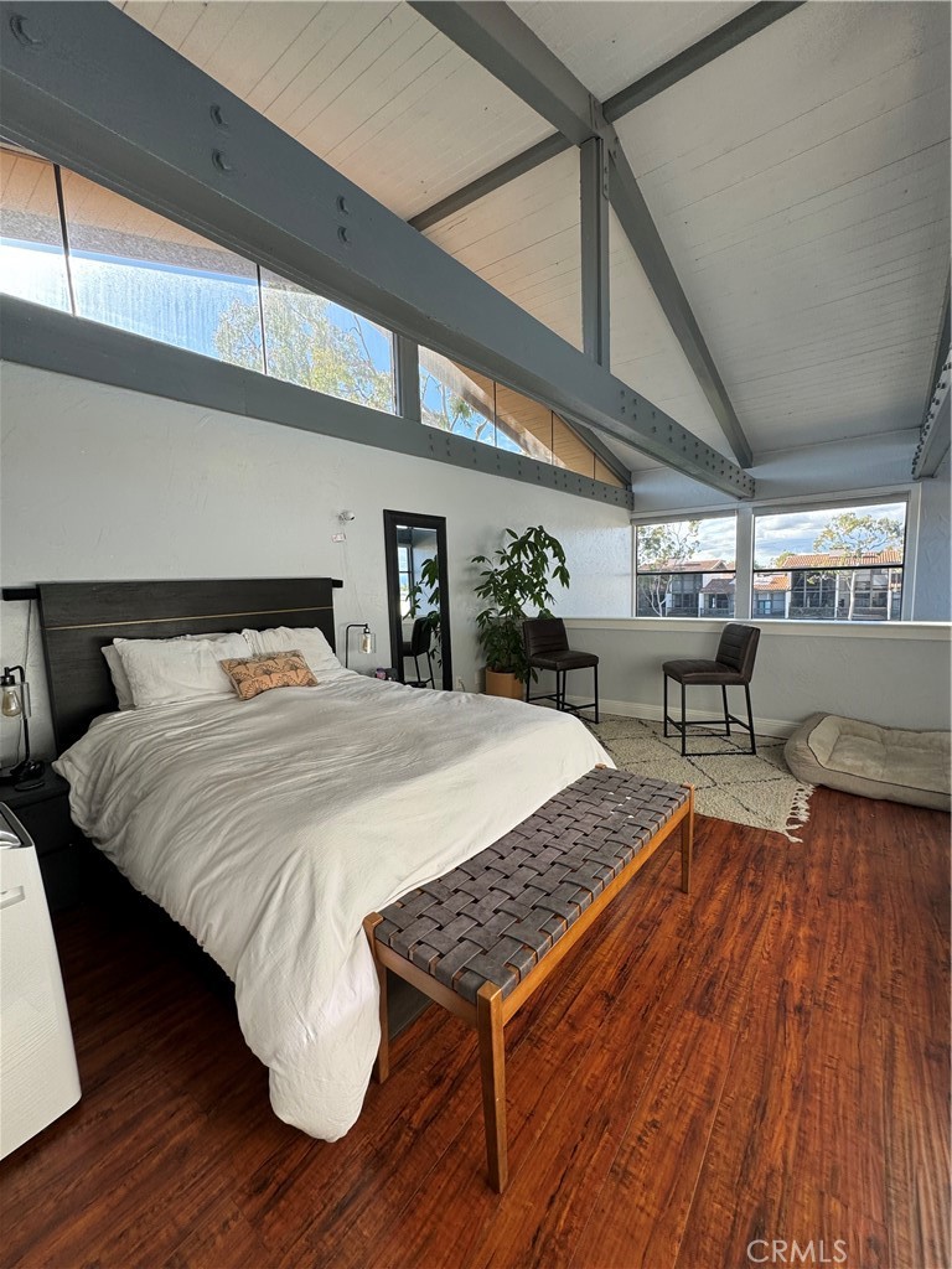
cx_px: 476
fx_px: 513
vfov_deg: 102.1
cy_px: 634
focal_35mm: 14
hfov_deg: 85.7
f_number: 2.2
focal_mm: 2.22
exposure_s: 1/151
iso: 40
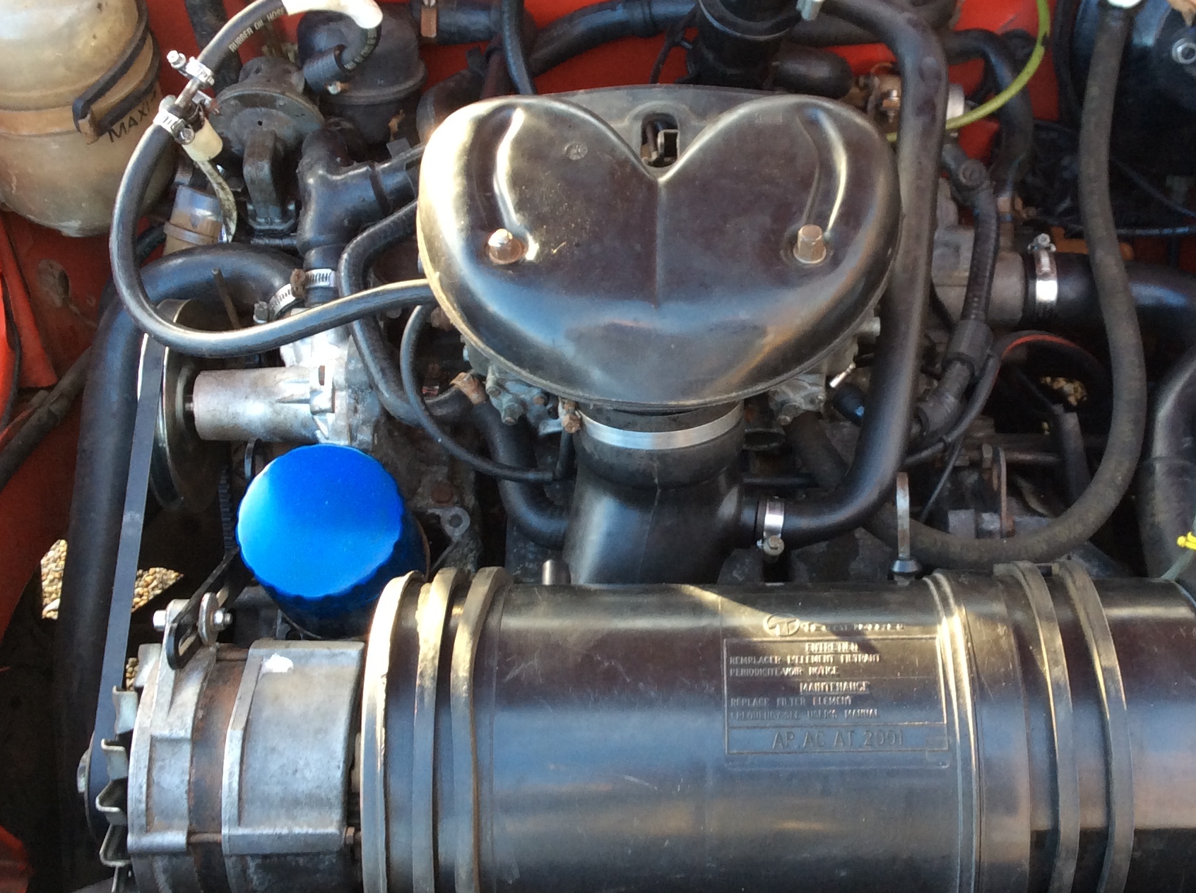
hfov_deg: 38.8
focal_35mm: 49
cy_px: 437
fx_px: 1690
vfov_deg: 29.6
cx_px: 716
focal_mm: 3.3
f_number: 2.4
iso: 40
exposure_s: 1/25
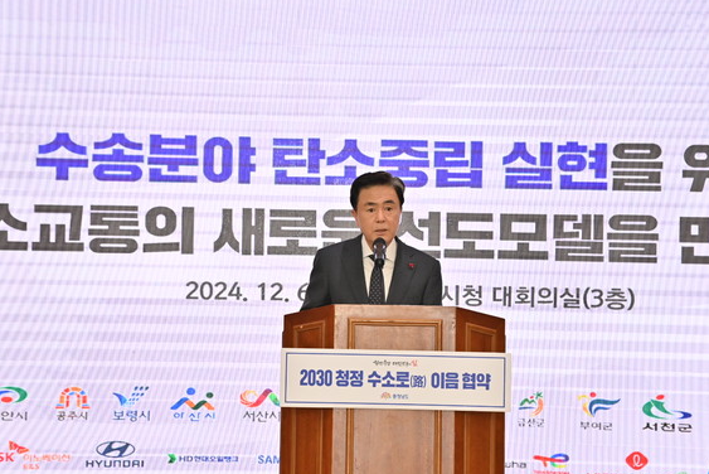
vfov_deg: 6.5
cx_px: 377
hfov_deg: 9.7
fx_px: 4197
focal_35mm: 213
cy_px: 236
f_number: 6.3
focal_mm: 200
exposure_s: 1/200
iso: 2000
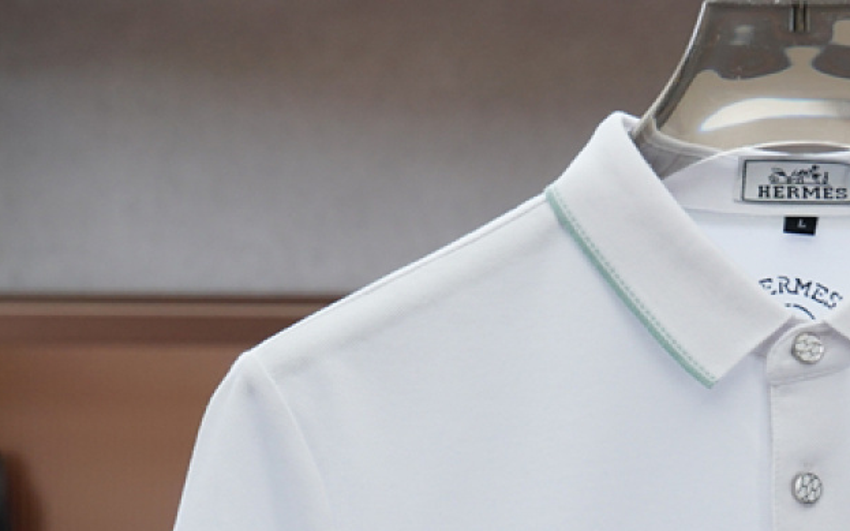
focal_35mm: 123
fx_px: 2856
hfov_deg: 16.7
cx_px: 791
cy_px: 672
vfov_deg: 10.4
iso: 400
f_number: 4
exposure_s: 1/250
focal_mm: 31
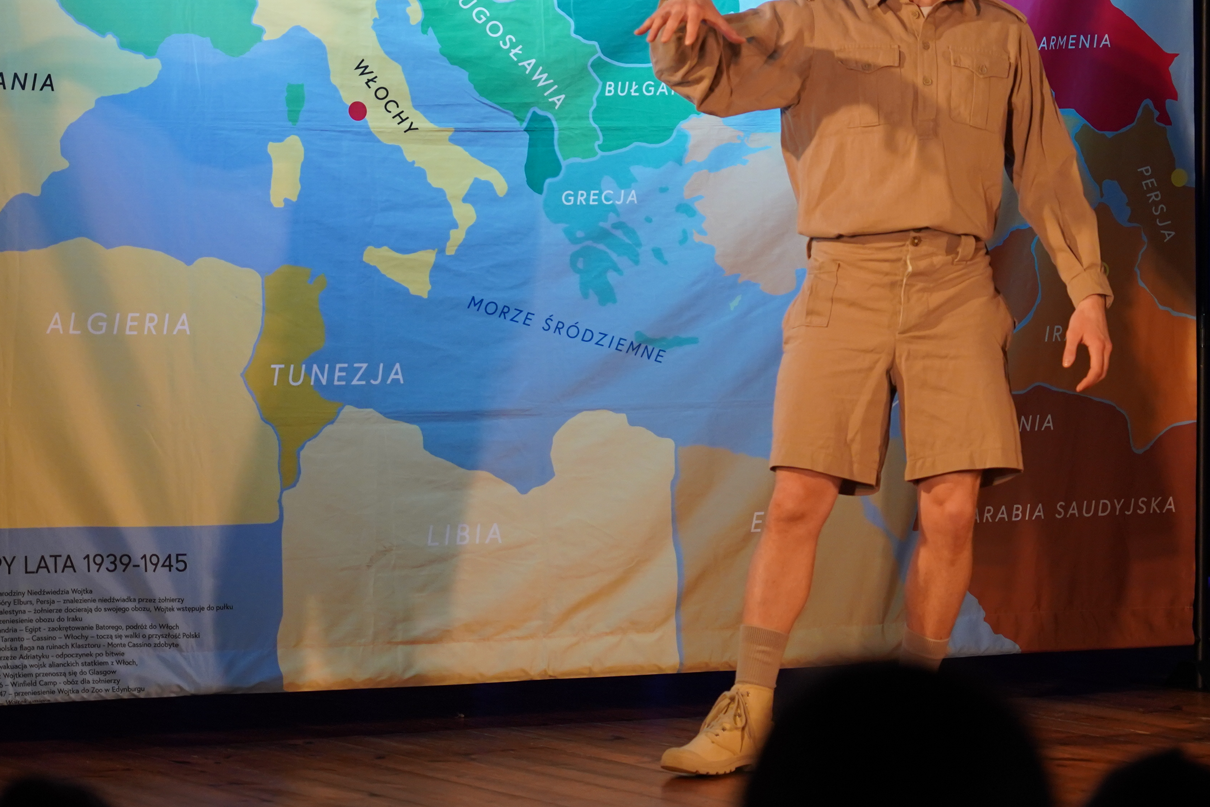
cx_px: 505
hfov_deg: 13.2
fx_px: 5209
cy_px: 166
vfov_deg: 8.8
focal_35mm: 155
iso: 1600
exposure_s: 1/320
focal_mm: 87
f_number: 4
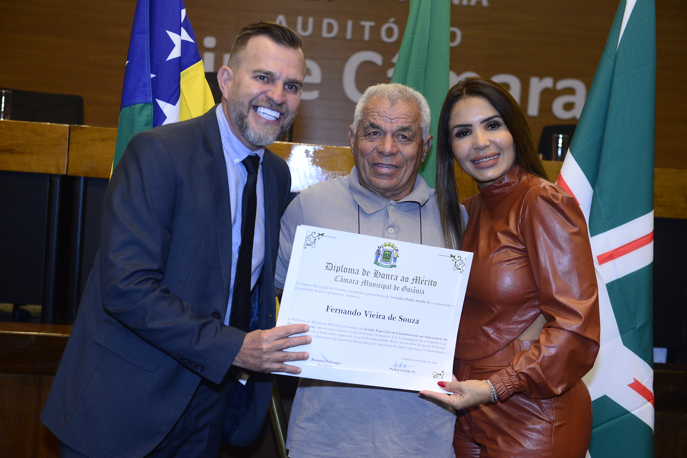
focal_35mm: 55
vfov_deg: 24.6
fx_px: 1050
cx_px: 344
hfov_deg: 36.2
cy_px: 229
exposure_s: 1/125
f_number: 5.6
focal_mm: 55
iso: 2500
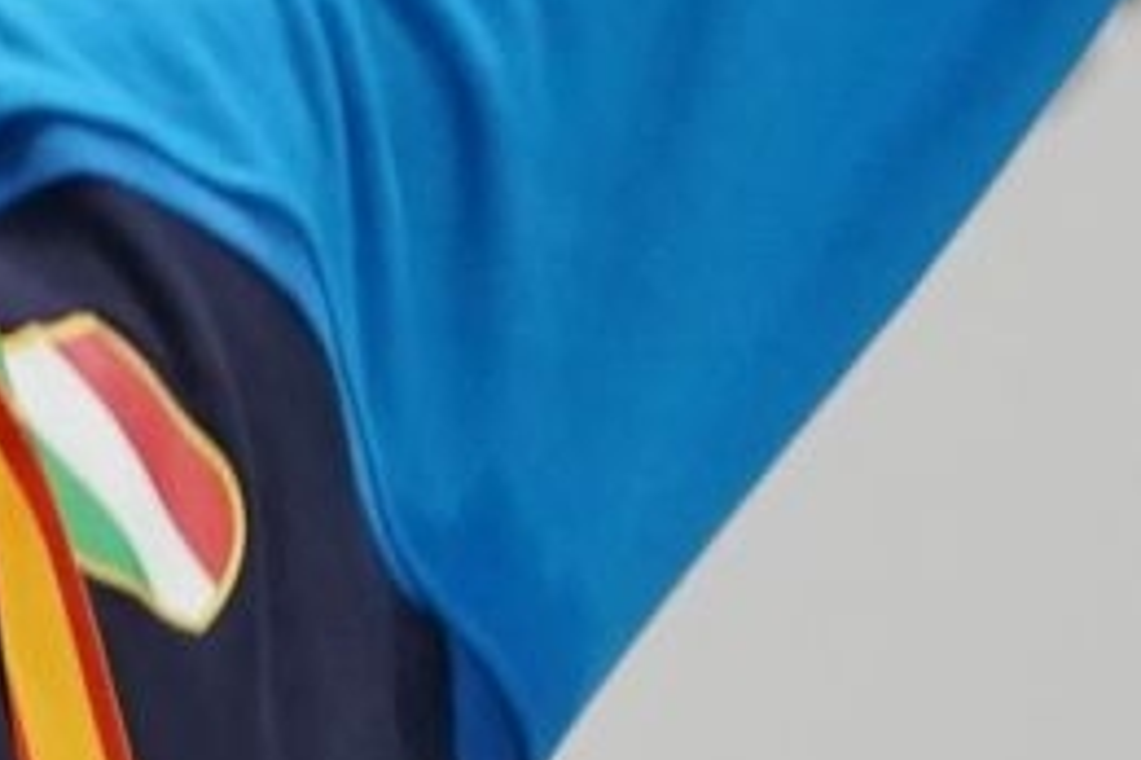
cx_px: -641
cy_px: -580
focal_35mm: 1276
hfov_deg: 1.6
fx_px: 40415
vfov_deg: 1.1
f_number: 2.8
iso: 1000
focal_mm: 123
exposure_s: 1/250
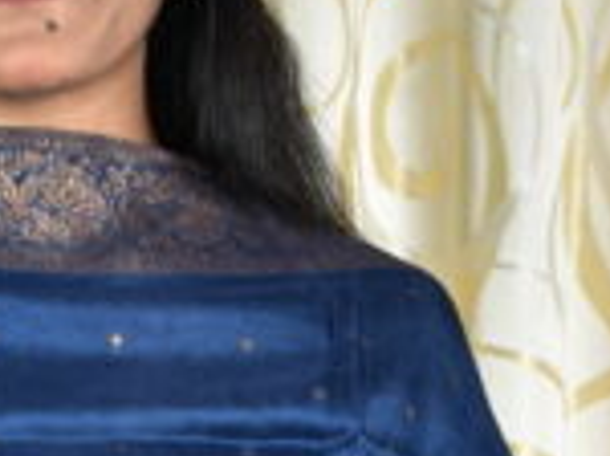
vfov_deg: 7.3
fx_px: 3360
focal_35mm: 191
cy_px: 1026
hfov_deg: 10.4
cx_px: 155
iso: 200
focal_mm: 22
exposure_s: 1/50
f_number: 3.8
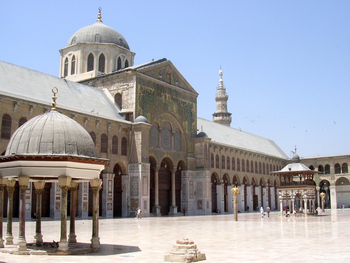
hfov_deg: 48.9
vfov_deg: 37.8
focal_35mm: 38
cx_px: 175
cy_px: 132
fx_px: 384
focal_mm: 5.8
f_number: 5.6
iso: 100
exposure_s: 1/238
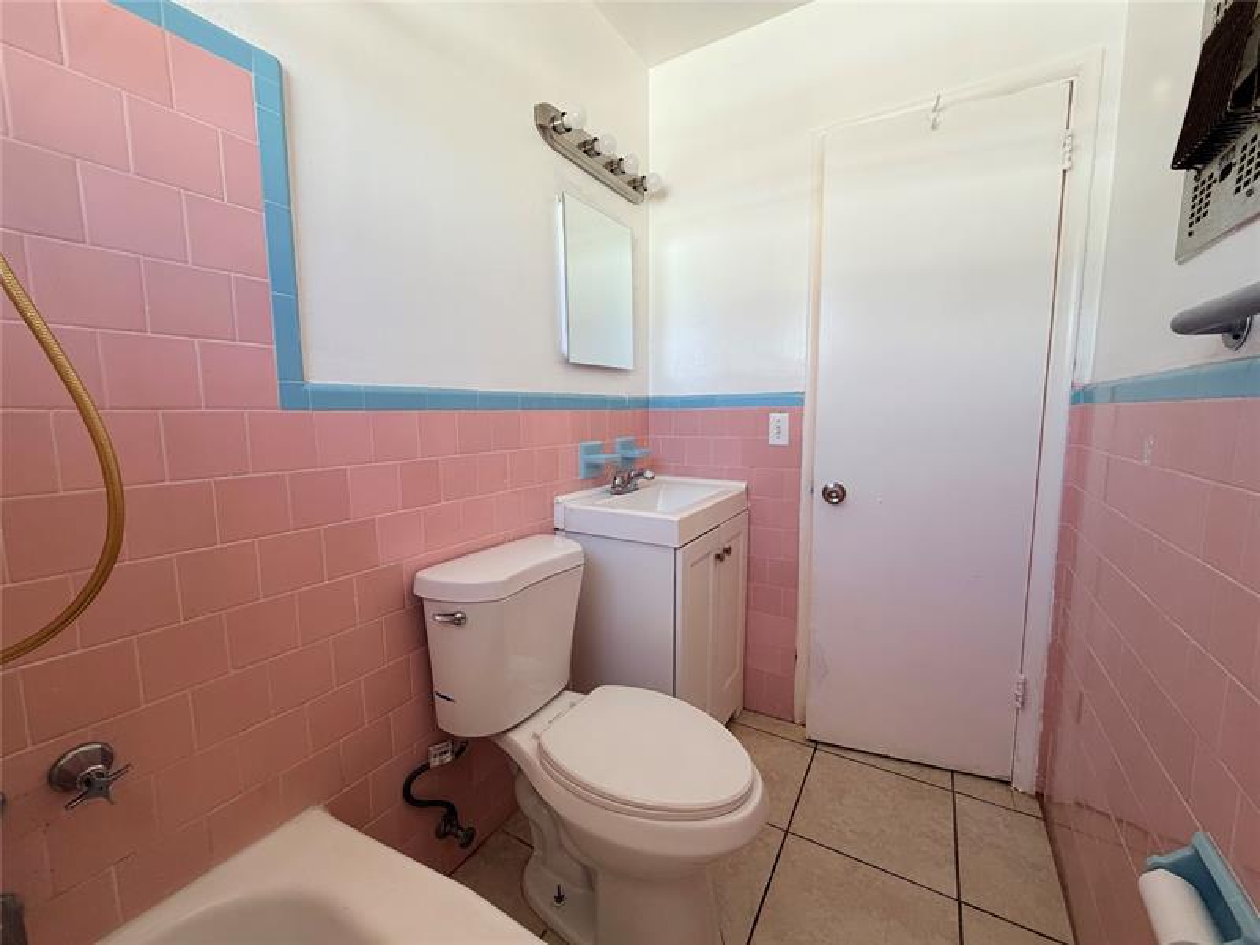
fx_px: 510
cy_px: 472
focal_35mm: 14
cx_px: 630
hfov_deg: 102.1
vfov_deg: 85.7
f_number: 2.2
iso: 200
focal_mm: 2.22
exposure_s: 1/121
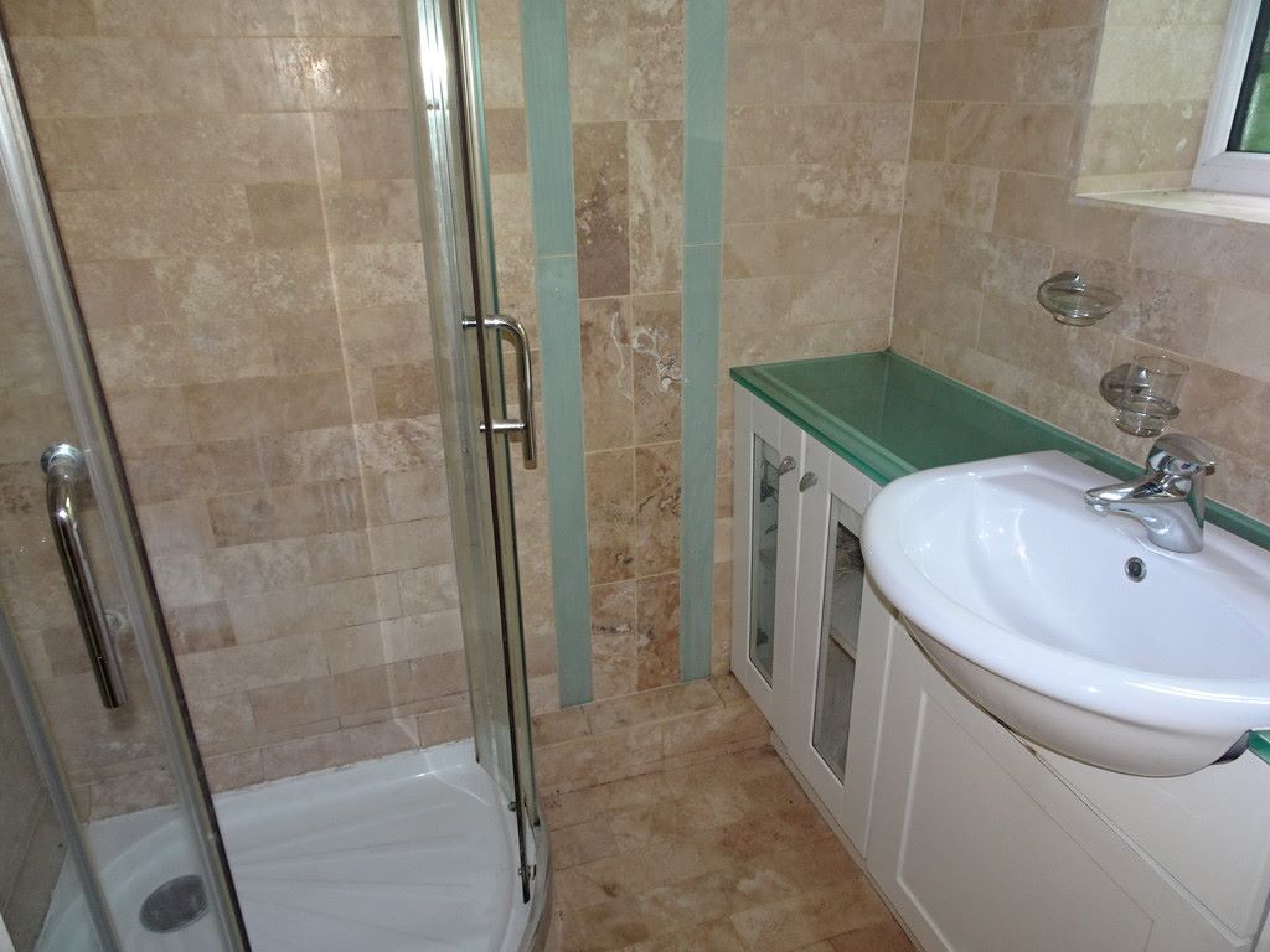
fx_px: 881
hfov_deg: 71.6
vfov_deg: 56.8
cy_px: 476
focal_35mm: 24
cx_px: 635
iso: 200
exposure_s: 1/13
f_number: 4
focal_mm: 4.1
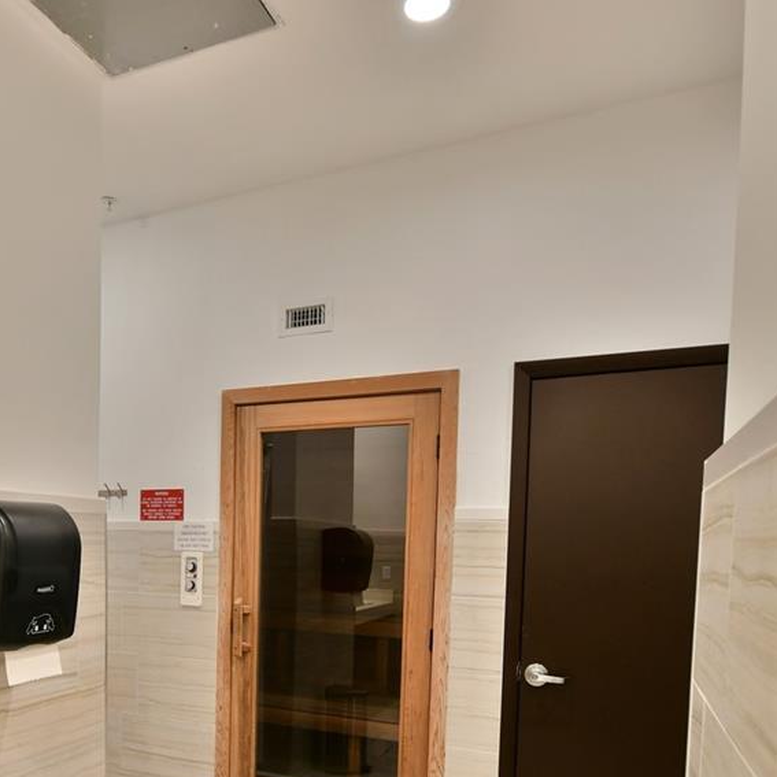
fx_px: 686
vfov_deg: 56.3
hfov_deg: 57.3
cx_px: 237
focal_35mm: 27
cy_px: 580
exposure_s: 1/50
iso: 800
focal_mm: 10
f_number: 4
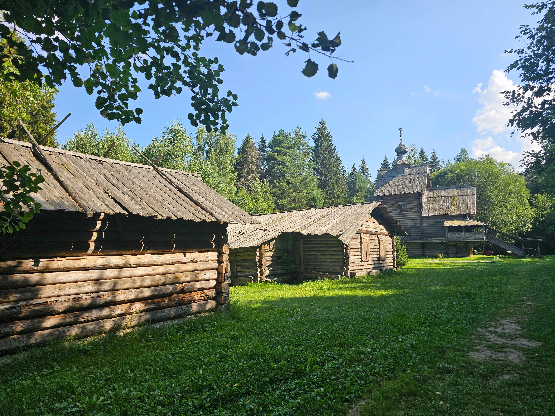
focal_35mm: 23
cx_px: 278
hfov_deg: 73.9
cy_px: 208
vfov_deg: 58.9
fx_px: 369
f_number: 1.7
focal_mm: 6.3
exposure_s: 1/411
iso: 10
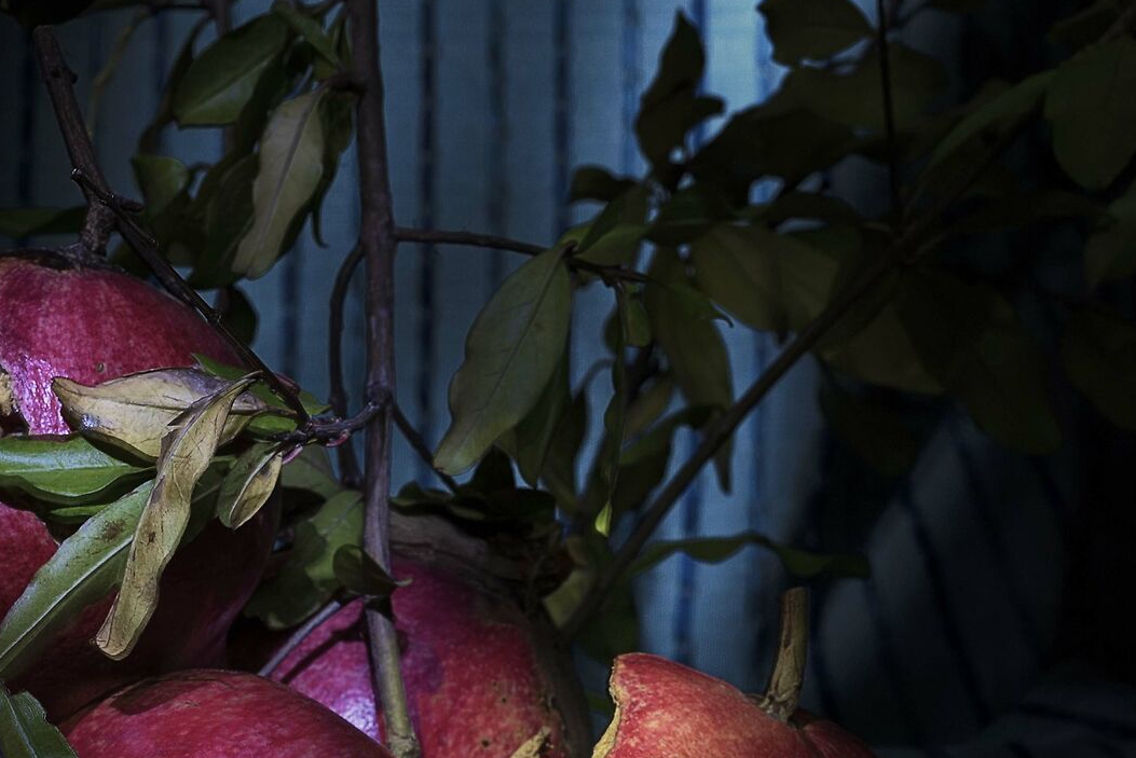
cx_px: 208
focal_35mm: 114
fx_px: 3599
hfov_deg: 17.8
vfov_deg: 11.9
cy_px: 752
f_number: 13
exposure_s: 20
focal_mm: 50
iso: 100
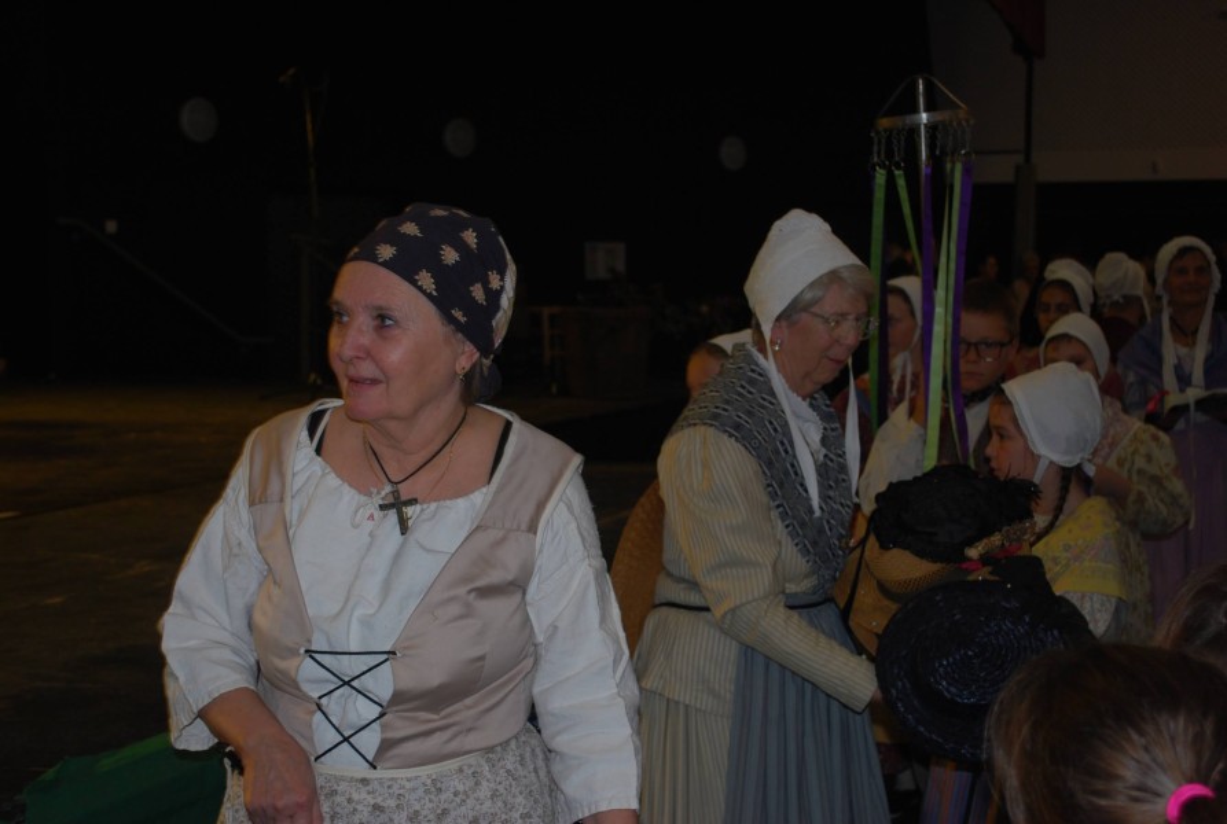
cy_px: 412
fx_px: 1794
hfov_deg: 37.8
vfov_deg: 25.9
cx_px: 614
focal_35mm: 52
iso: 200
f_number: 5.3
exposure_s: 1/60
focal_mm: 35
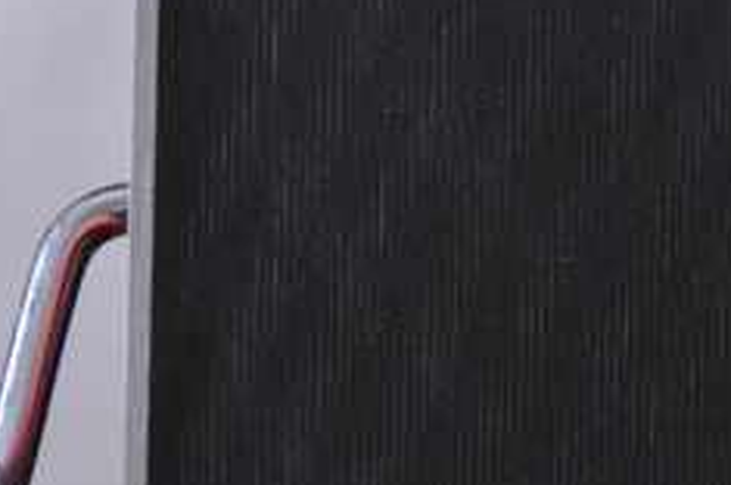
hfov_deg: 6.8
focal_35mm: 302
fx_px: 6123
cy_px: 225
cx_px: 582
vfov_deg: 4.5
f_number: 9.5
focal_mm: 105
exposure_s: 1/125
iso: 3200
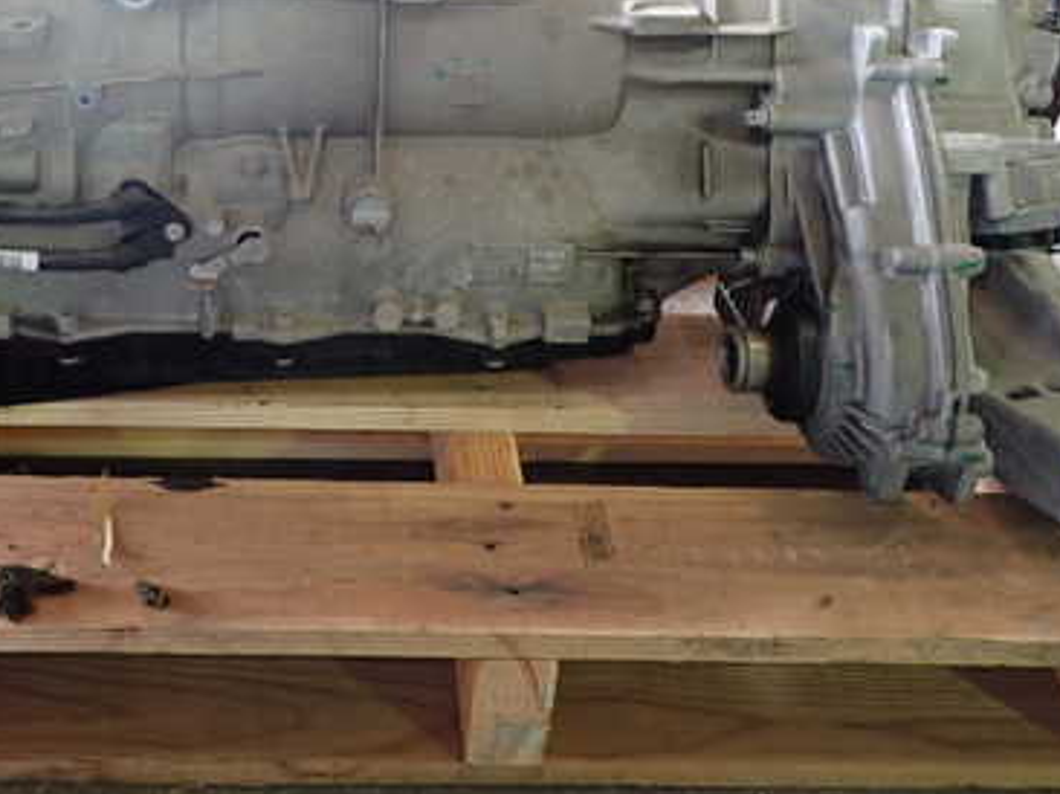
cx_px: 345
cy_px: 223
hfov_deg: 45.0
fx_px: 1255
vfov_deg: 34.5
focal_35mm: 41
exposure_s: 1/30
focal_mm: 4.5
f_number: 2
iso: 320
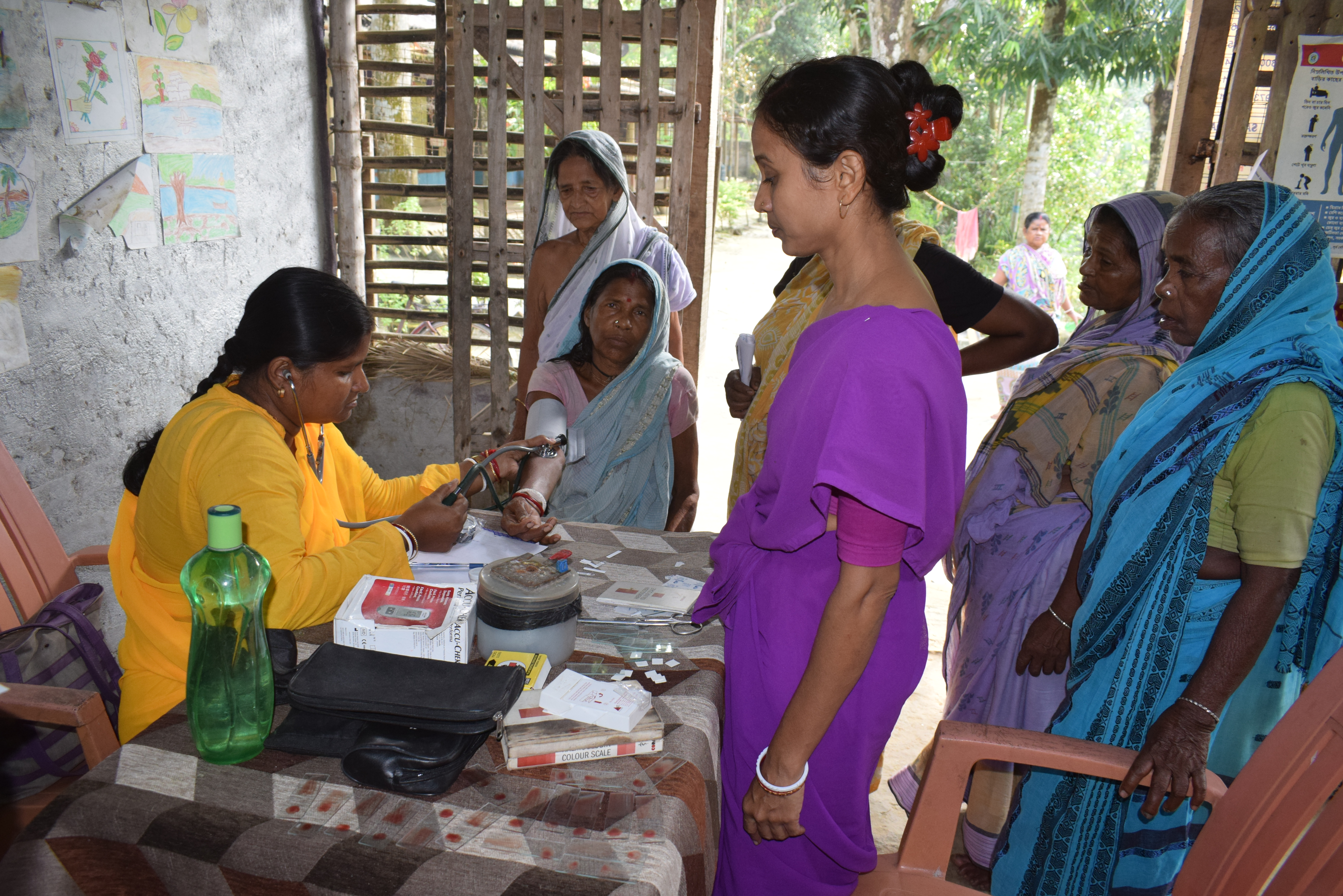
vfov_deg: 47.9
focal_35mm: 27
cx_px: 672
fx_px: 1007
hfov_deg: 67.4
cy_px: 448
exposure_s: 1/100
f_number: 5
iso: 800
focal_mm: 18
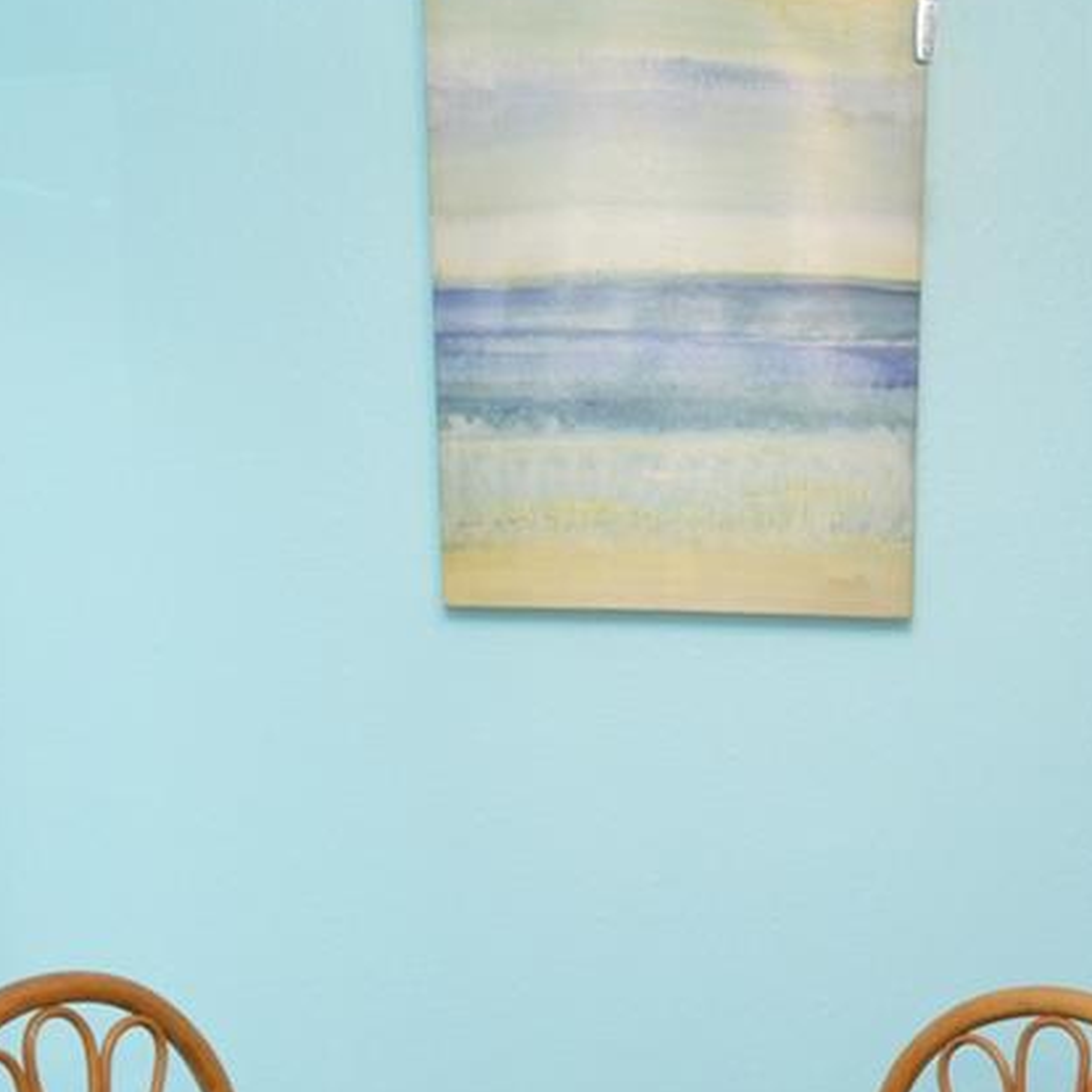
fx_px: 2106
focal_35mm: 59
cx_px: 828
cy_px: 1196
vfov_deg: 26.8
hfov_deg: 28.6
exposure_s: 1/60
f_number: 4
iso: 900
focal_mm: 12
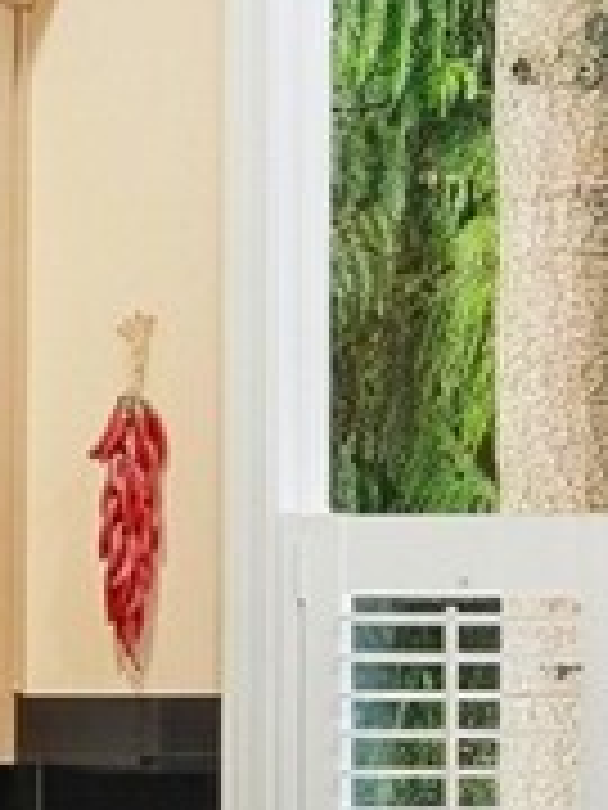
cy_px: 792
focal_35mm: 145
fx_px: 3396
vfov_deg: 13.4
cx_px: 1946
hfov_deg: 8.3
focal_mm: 16
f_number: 9
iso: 400
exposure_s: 1/50
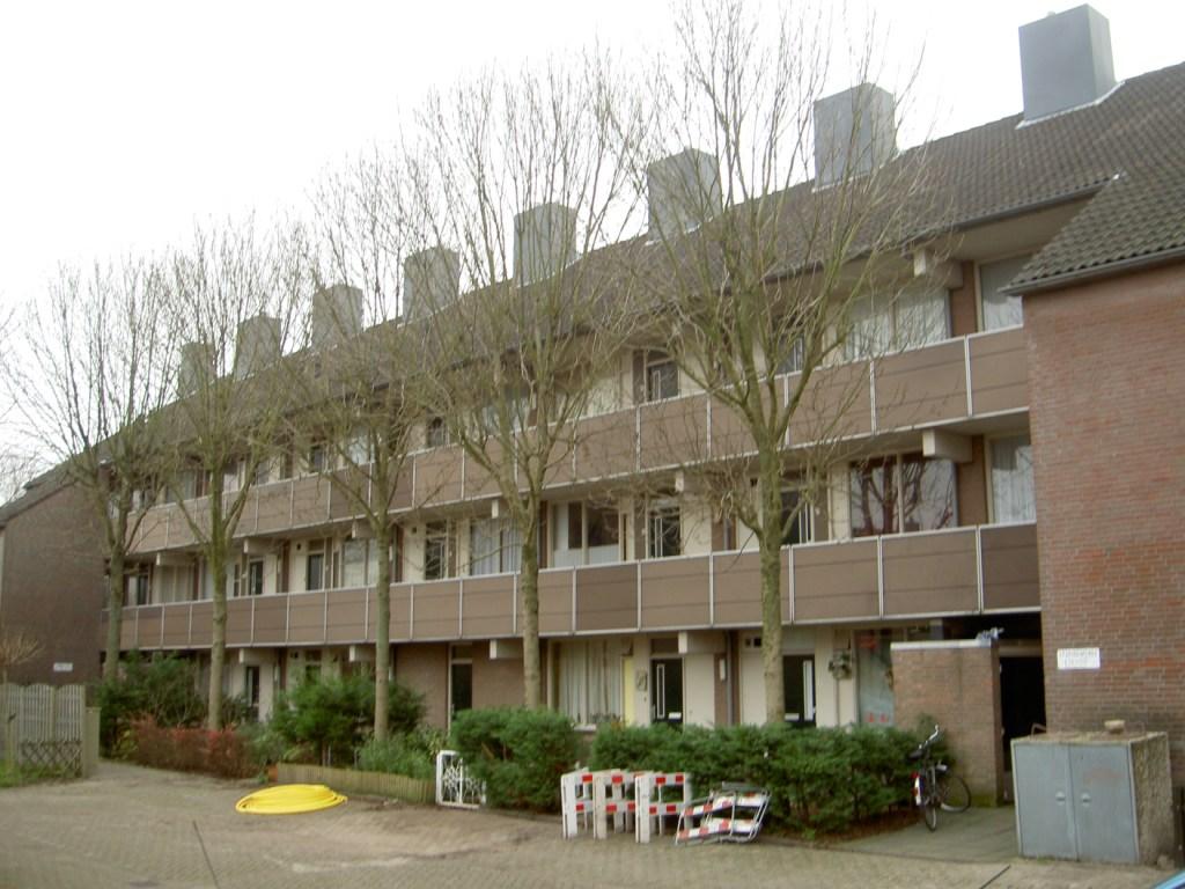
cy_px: 444
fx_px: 1335
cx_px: 592
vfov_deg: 36.8
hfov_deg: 47.9
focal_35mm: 39
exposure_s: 1/60
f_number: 2.8
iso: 100
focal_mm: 8
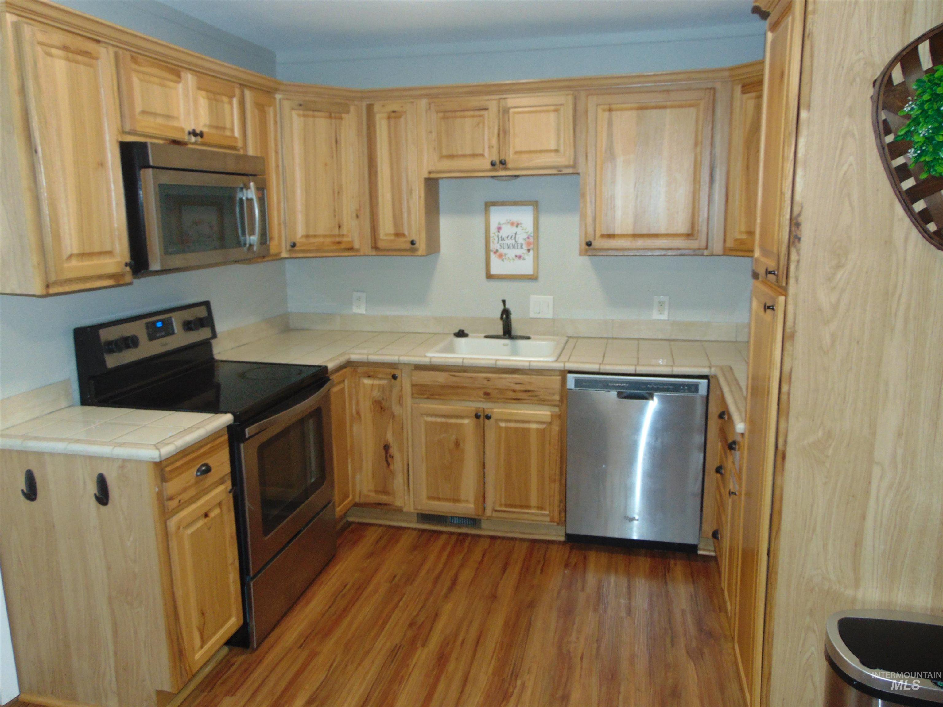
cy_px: 354
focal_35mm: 25
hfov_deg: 69.4
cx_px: 472
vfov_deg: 54.9
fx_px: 681
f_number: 3
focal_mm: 4.5
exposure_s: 1/30
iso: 200
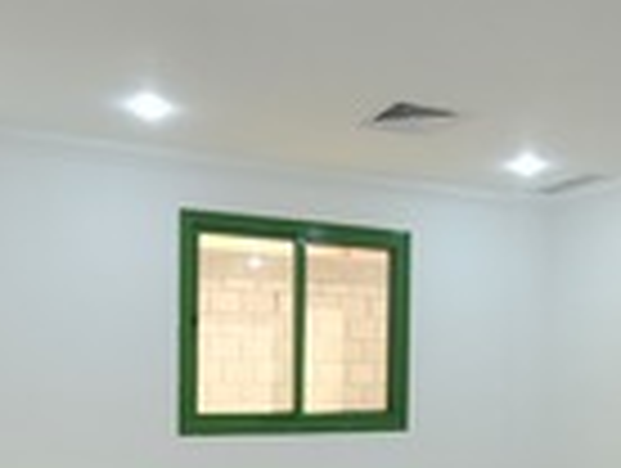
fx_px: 773
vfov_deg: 32.4
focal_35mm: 43
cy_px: 398
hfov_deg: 43.6
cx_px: 371
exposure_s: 1/50
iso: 50
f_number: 2.2
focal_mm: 1.74
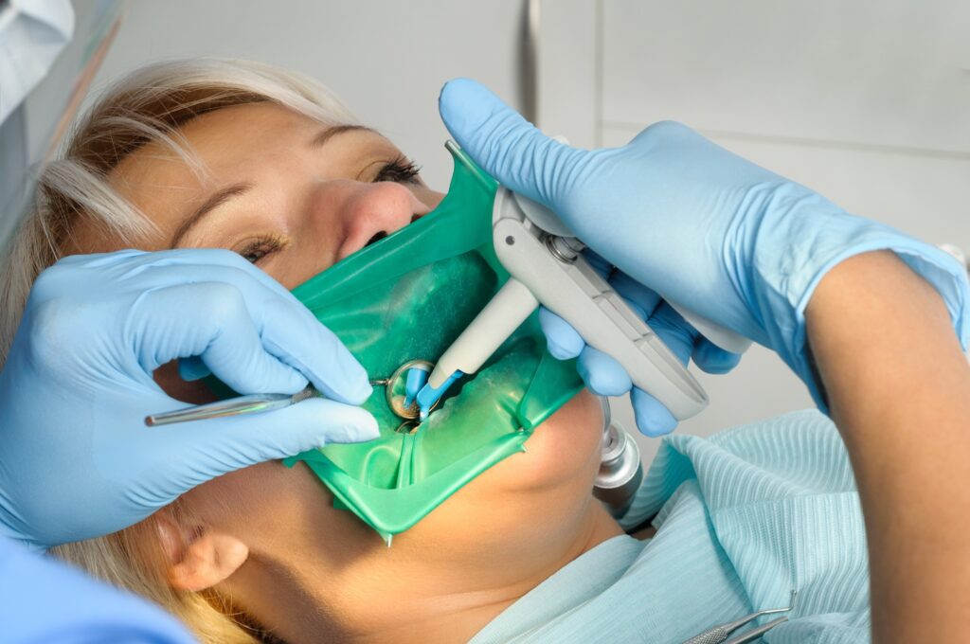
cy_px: 322
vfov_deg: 18.1
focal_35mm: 75
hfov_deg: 27.0
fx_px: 2018
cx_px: 485
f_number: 8
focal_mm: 50
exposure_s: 1/60
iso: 200
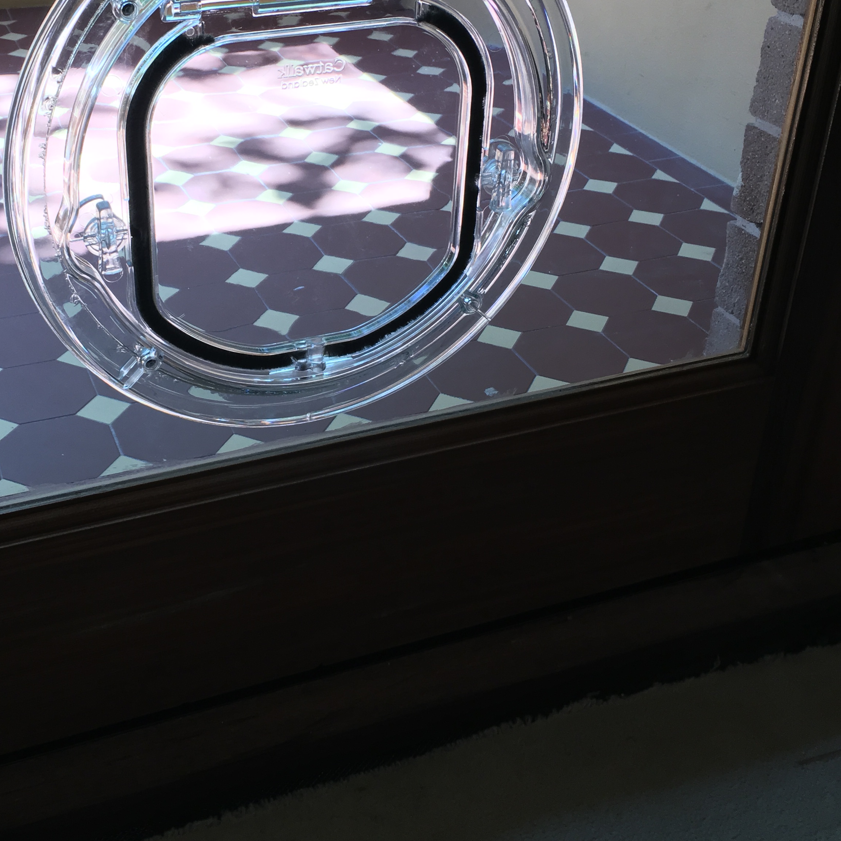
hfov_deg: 37.2
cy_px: 293
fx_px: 1237
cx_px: 294
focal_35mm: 45
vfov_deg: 37.2
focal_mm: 4.15
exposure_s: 1/100
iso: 40
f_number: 2.2
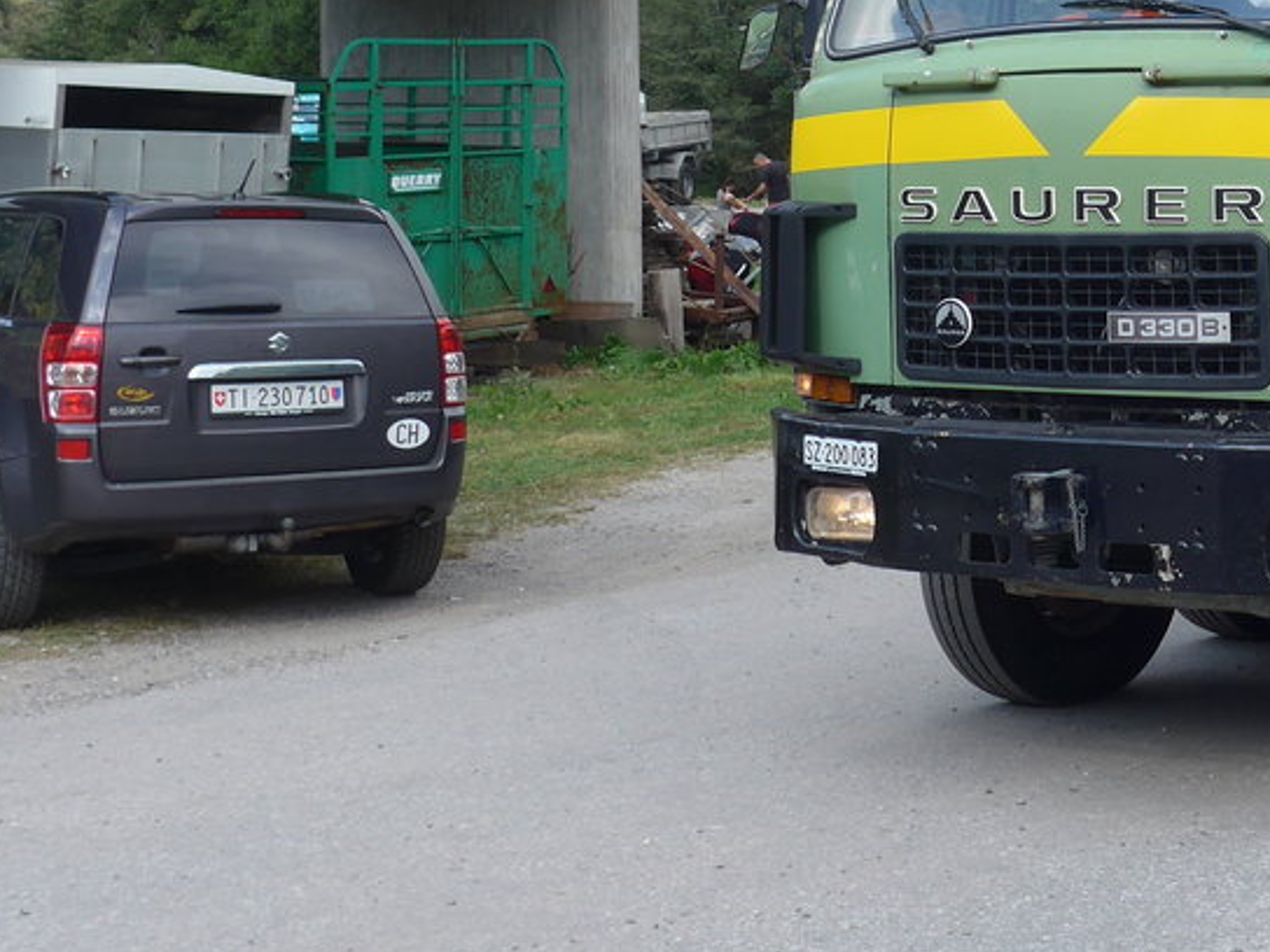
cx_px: 1219
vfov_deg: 21.9
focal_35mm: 64
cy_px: -42
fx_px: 2348
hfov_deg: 28.7
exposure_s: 1/400
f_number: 2.8
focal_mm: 6
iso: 80
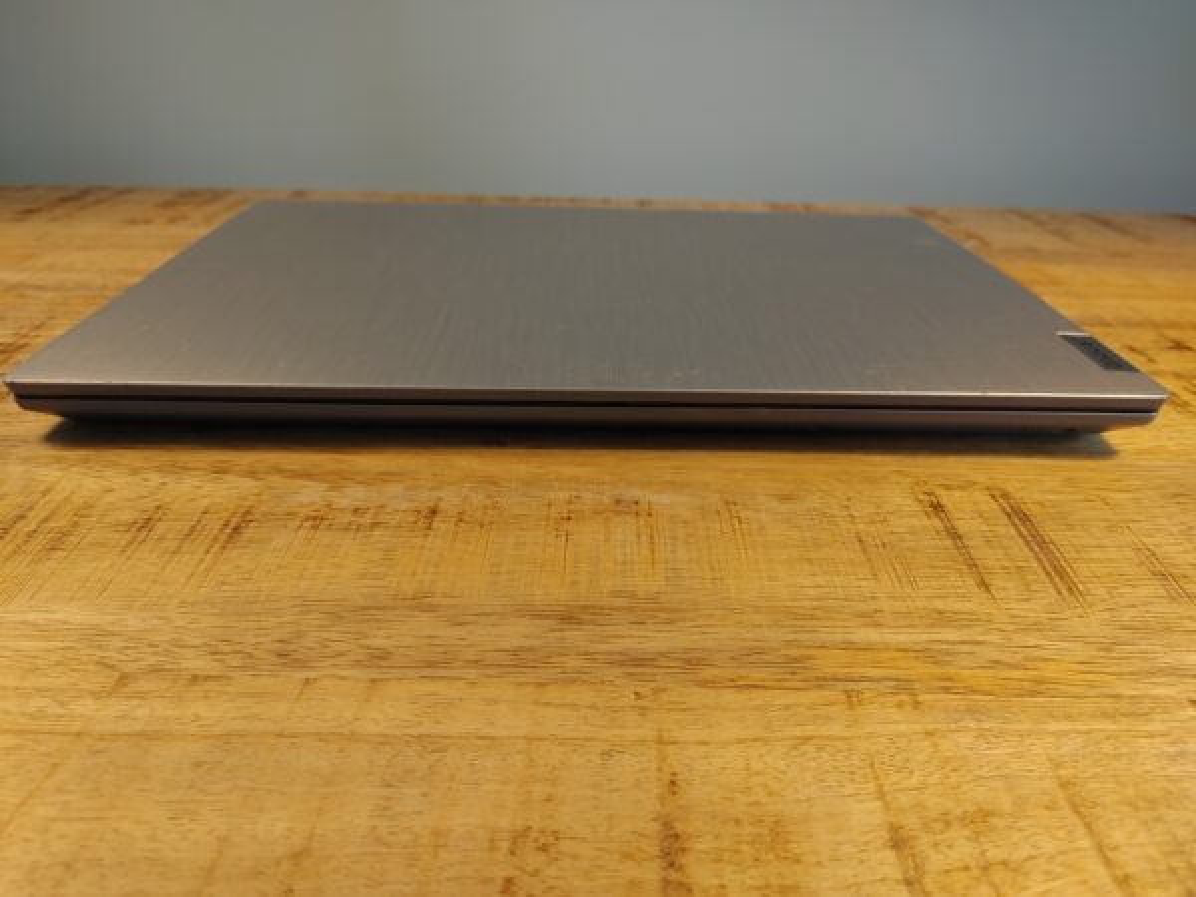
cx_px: 598
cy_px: 448
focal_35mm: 26
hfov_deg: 67.3
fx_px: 898
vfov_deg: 53.1
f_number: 1.8
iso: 150
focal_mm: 4.81
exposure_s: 1/100
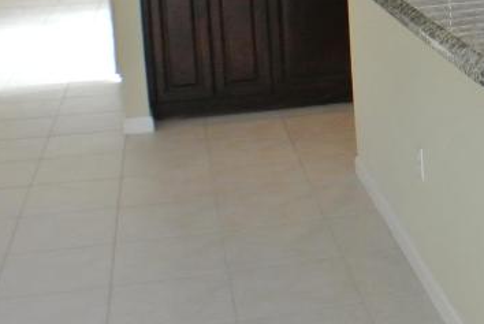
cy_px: -48
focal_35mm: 94
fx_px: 1265
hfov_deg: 19.1
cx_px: 713
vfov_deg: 14.2
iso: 800
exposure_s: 1/25
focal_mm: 11
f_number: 8
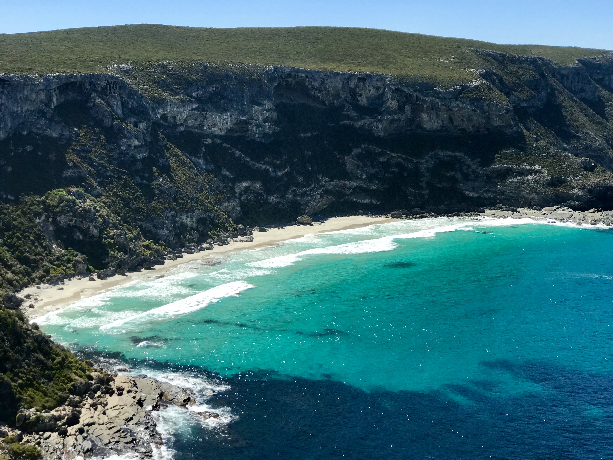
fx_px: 1009
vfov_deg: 25.7
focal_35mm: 57
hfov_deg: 33.8
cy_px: 230
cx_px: 306
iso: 20
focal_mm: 6.6
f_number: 2.8
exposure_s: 1/977
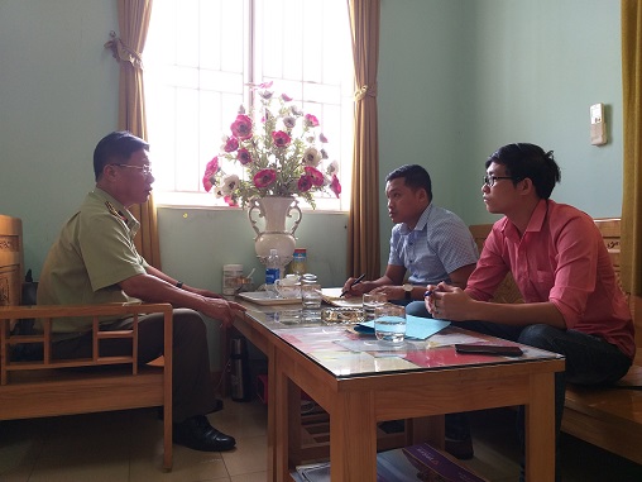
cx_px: 321
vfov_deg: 53.1
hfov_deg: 67.3
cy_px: 241
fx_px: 482
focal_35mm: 26
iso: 64
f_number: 1.7
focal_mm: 3.93
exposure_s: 1/100
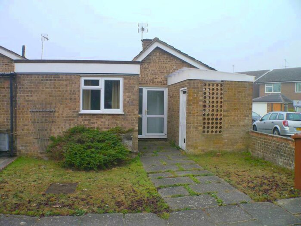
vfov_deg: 32.9
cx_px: 150
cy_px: 113
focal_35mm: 44
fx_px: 383
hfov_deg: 42.9
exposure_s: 1/160
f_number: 5
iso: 160
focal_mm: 22
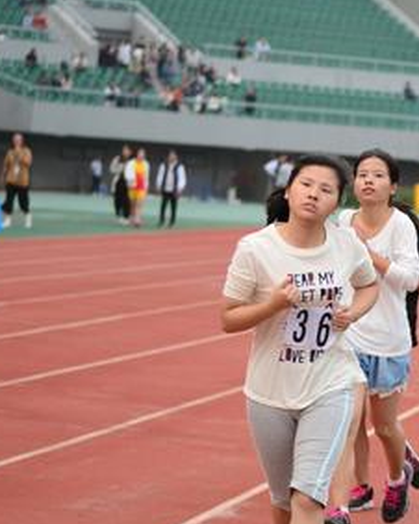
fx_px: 2700
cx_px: 438
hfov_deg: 8.8
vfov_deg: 11.1
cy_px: 255
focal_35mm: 174
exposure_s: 1/800
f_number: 2.8
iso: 320
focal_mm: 70
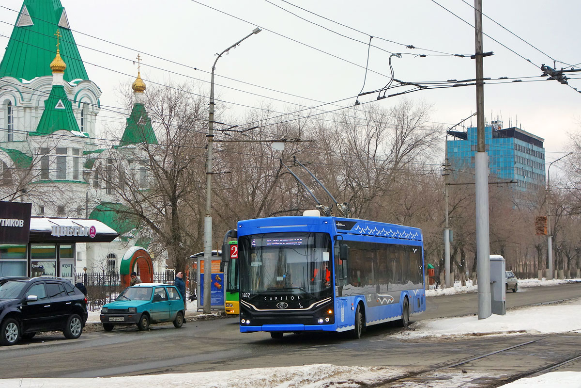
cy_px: 194
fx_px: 888
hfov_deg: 36.2
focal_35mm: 55
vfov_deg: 24.6
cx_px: 290
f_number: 4
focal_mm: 20.41
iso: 125
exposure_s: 1/500
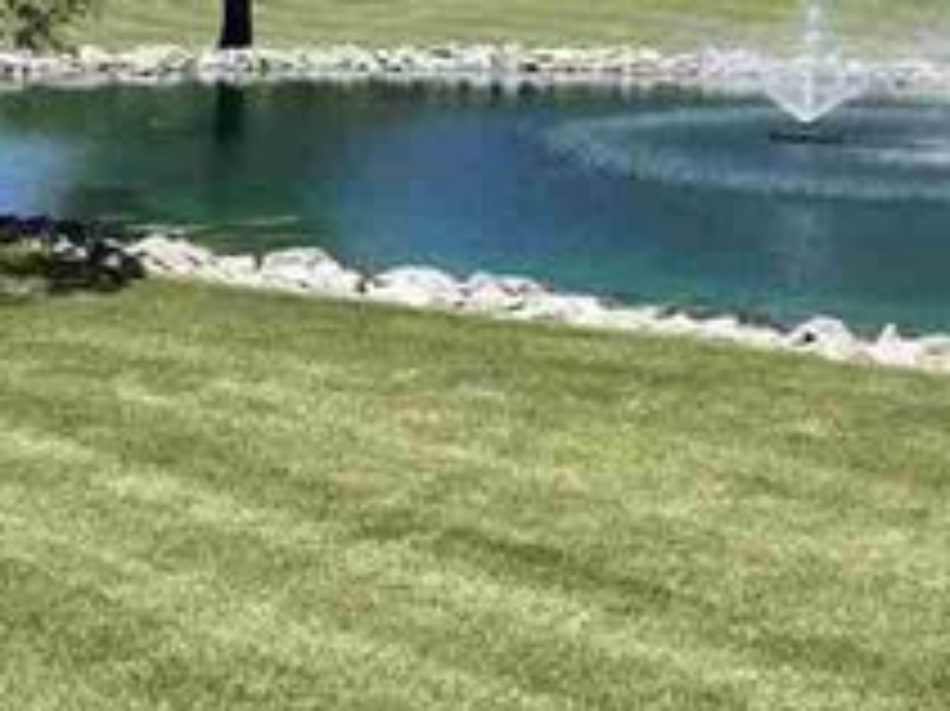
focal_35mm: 76
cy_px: -108
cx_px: 1058
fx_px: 2085
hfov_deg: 23.9
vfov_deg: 18.5
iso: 32
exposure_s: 1/1912
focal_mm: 5.1
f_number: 1.6
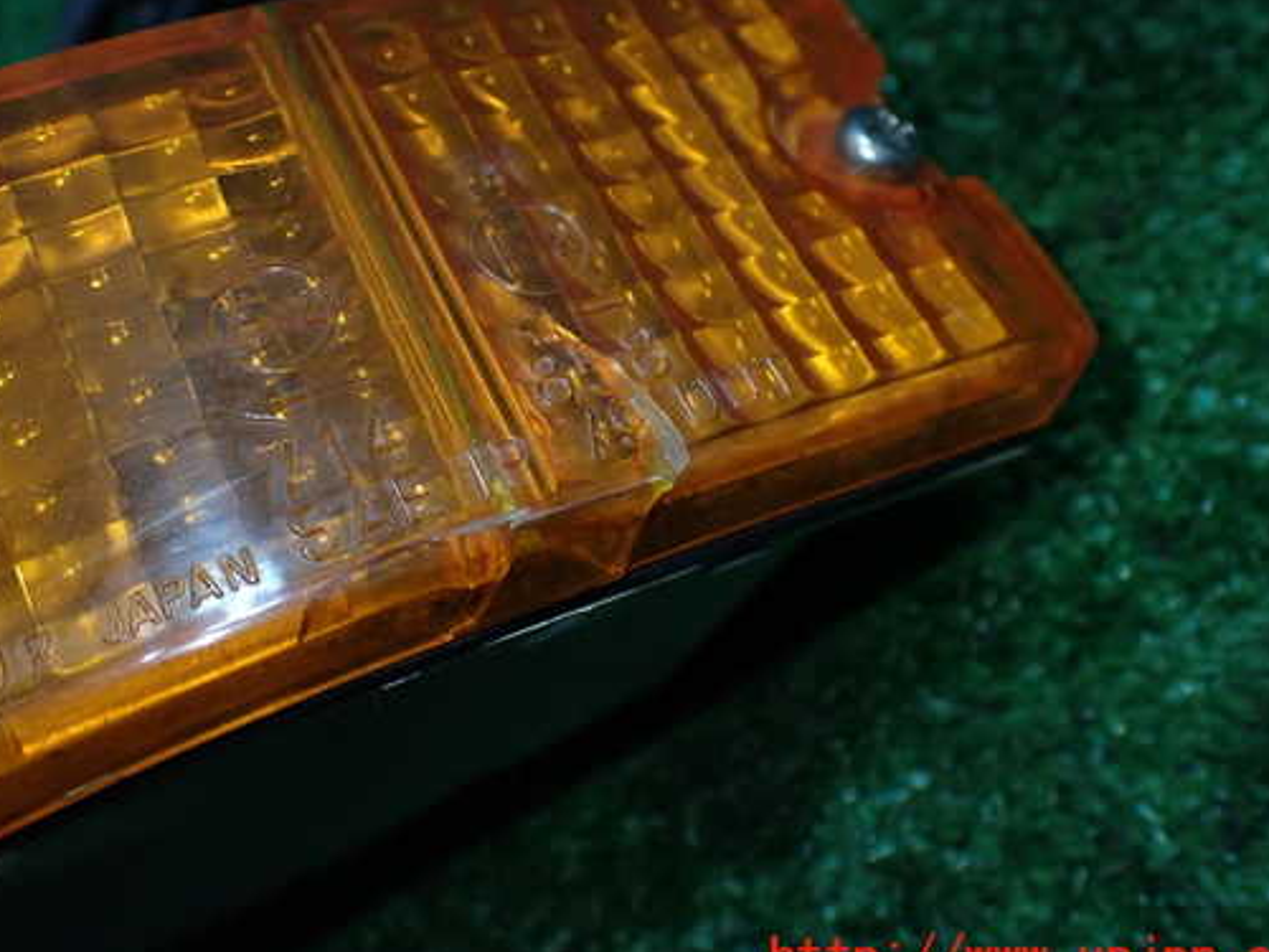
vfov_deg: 39.6
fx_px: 1320
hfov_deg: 51.3
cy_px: 421
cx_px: 581
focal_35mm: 36
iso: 250
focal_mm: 5.4
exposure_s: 1/125
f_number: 2.3
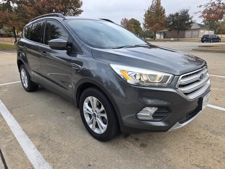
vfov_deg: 58.9
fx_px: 149
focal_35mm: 23
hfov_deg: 73.9
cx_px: 112
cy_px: 84
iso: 40
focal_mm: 6.3
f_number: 1.7
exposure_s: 1/746
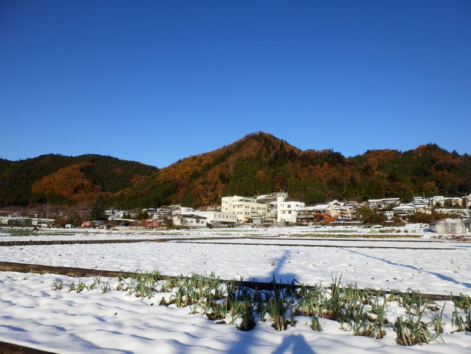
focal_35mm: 24
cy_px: 177
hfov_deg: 71.6
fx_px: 327
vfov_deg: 56.8
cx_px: 236
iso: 80
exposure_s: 1/200
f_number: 7.9
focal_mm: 4.2
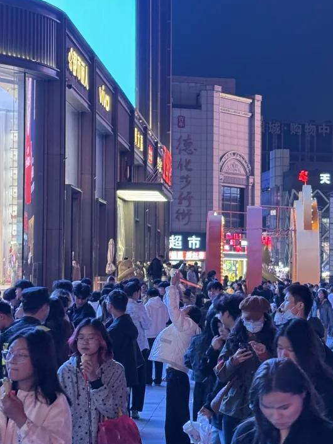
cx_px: 339
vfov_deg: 20.0
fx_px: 1257
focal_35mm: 98
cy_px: 225
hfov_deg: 14.8
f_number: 1.78
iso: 250
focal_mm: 6.76
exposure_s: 1/60
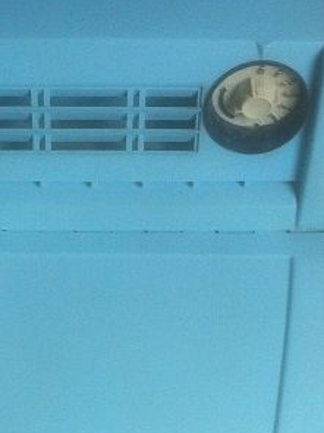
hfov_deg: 16.0
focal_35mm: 92
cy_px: 297
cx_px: 97
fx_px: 1151
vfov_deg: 21.2
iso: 80
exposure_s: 1/40
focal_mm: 3.85
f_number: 2.8
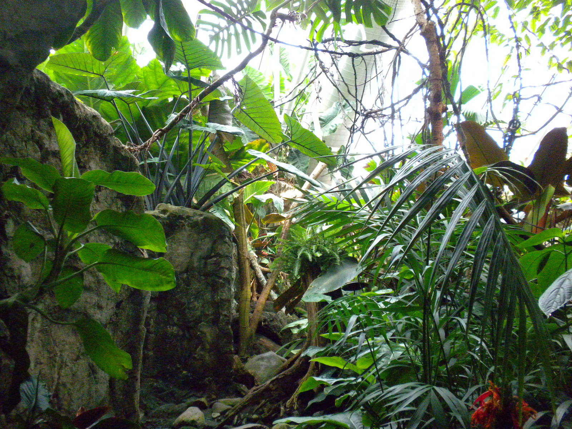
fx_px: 611
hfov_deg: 50.1
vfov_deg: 38.7
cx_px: 286
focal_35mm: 37
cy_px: 214
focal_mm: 6.6
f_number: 3.5
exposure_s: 1/155
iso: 717
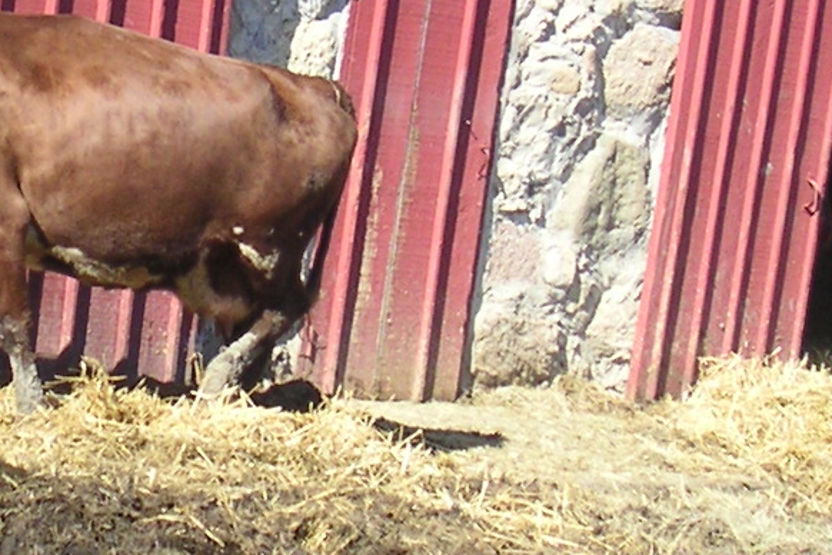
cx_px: -17
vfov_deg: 9.9
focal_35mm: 139
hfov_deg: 14.5
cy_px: 167
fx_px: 3212
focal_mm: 6
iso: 50
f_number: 2.8
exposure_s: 1/350
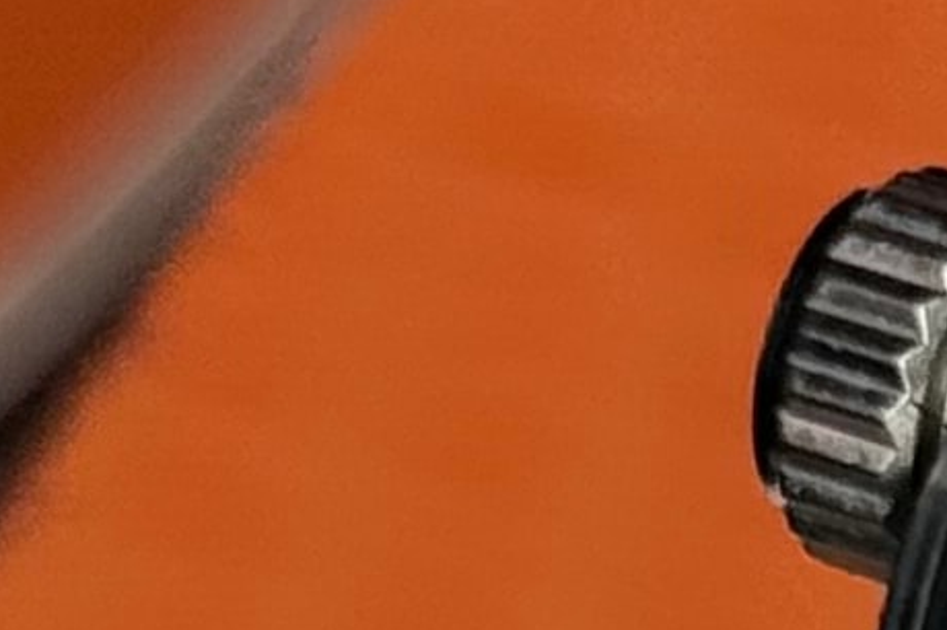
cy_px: 1958
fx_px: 11513
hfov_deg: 4.6
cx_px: 2149
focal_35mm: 438
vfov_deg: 3.1
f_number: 1.78
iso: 64
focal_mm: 6.76
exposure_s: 1/561
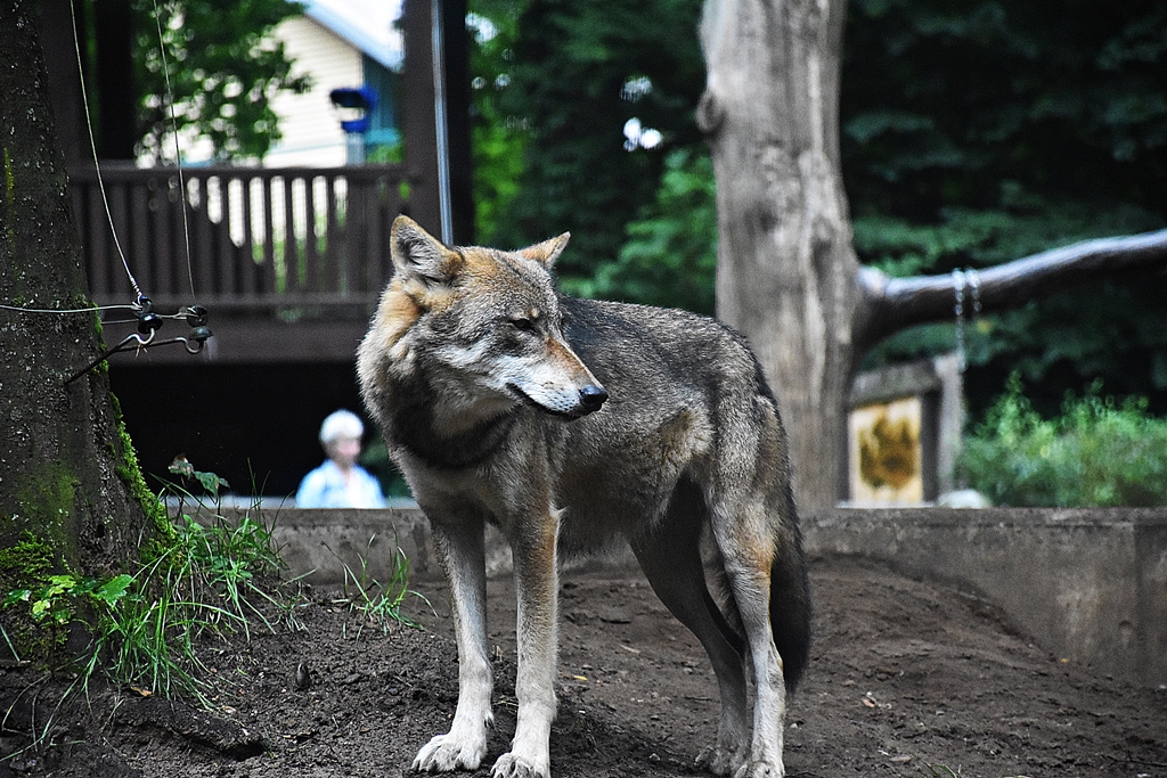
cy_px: 389
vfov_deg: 6.5
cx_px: 584
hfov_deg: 9.8
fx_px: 6808
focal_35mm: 210
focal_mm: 140
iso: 5000
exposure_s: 1/500
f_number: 5.6
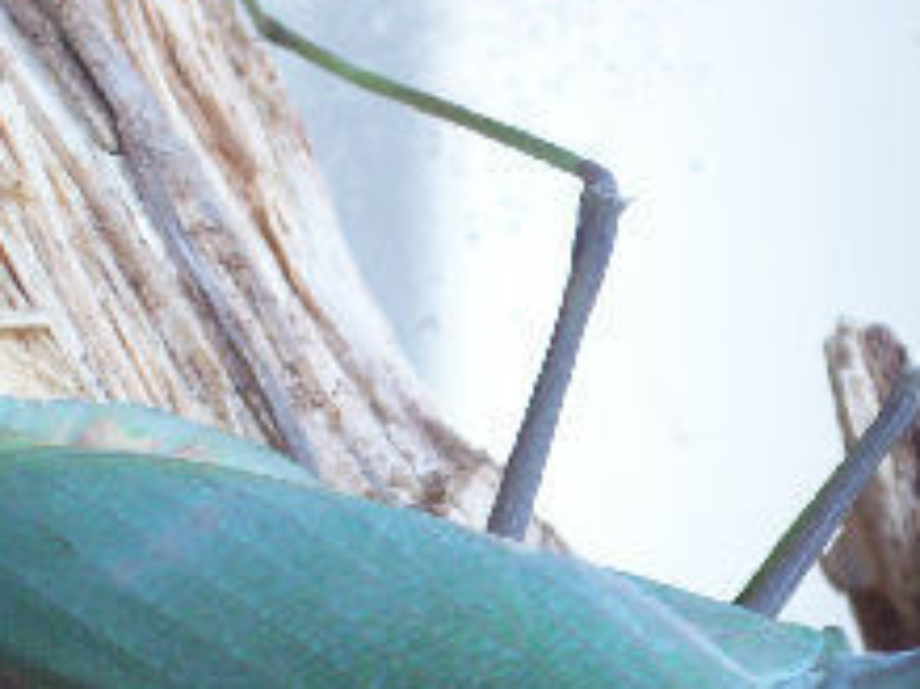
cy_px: 578
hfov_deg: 8.8
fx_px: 5950
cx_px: 838
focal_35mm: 224
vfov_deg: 6.6
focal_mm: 13.5
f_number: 4
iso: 128
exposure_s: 1/73.1
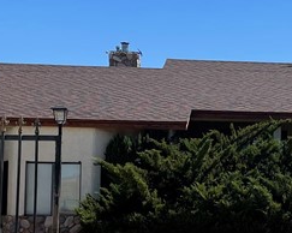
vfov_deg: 14.3
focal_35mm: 107
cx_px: 330
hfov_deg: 17.3
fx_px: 924
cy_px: 165
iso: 32
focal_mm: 4.2
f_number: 1.6
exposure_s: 1/5291
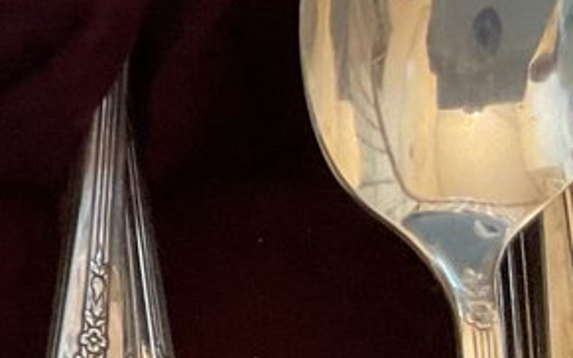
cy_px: 225
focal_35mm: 160
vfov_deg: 8.2
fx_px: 2499
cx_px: -619
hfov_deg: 11.6
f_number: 1.8
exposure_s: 1/50
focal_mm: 3
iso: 160
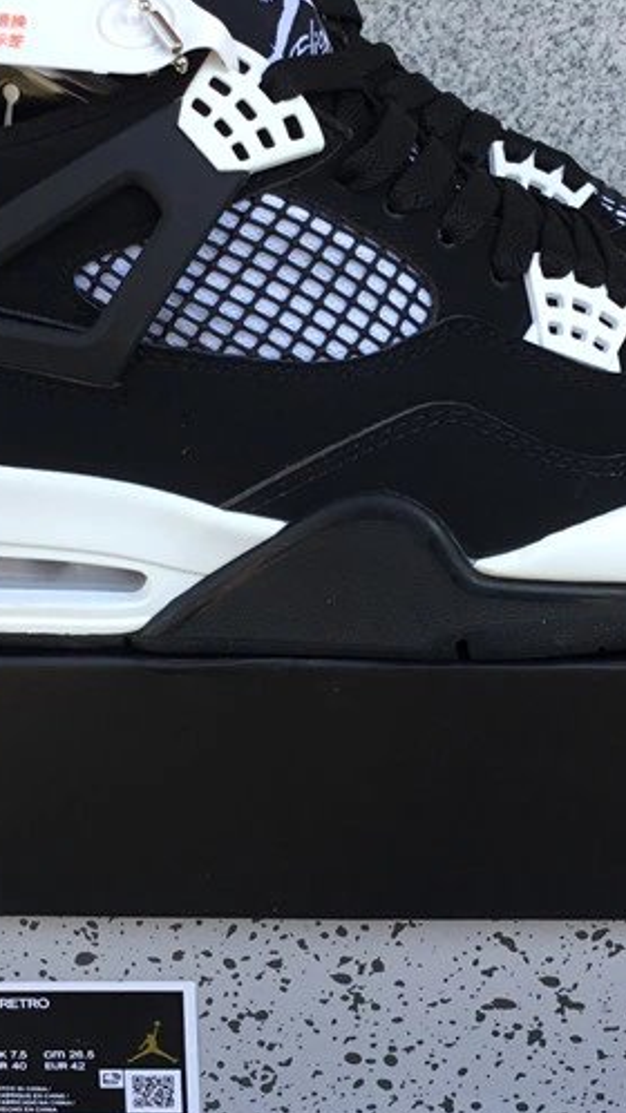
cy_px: 484
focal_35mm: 61
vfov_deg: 34.3
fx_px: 1801
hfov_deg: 19.7
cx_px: 329
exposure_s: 1/125
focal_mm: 3.3
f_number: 2.4
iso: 25
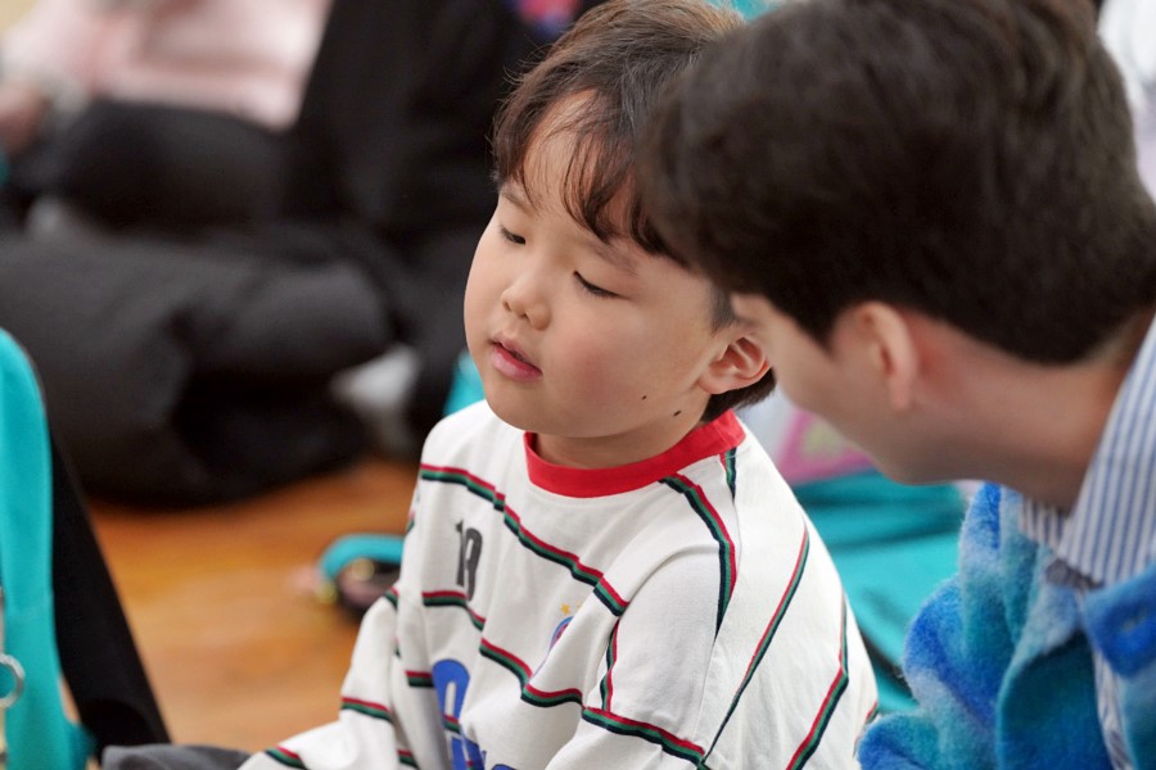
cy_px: 385
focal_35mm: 200
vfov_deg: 6.9
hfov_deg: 10.3
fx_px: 6422
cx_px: 578
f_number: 4
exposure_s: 1/250
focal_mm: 200
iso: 4000
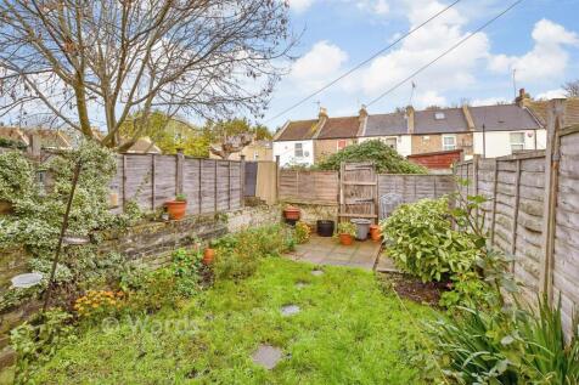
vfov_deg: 77.3
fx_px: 241
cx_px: 290
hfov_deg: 100.4
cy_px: 192
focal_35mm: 15
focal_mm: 10
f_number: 9
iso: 1000
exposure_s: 1/200
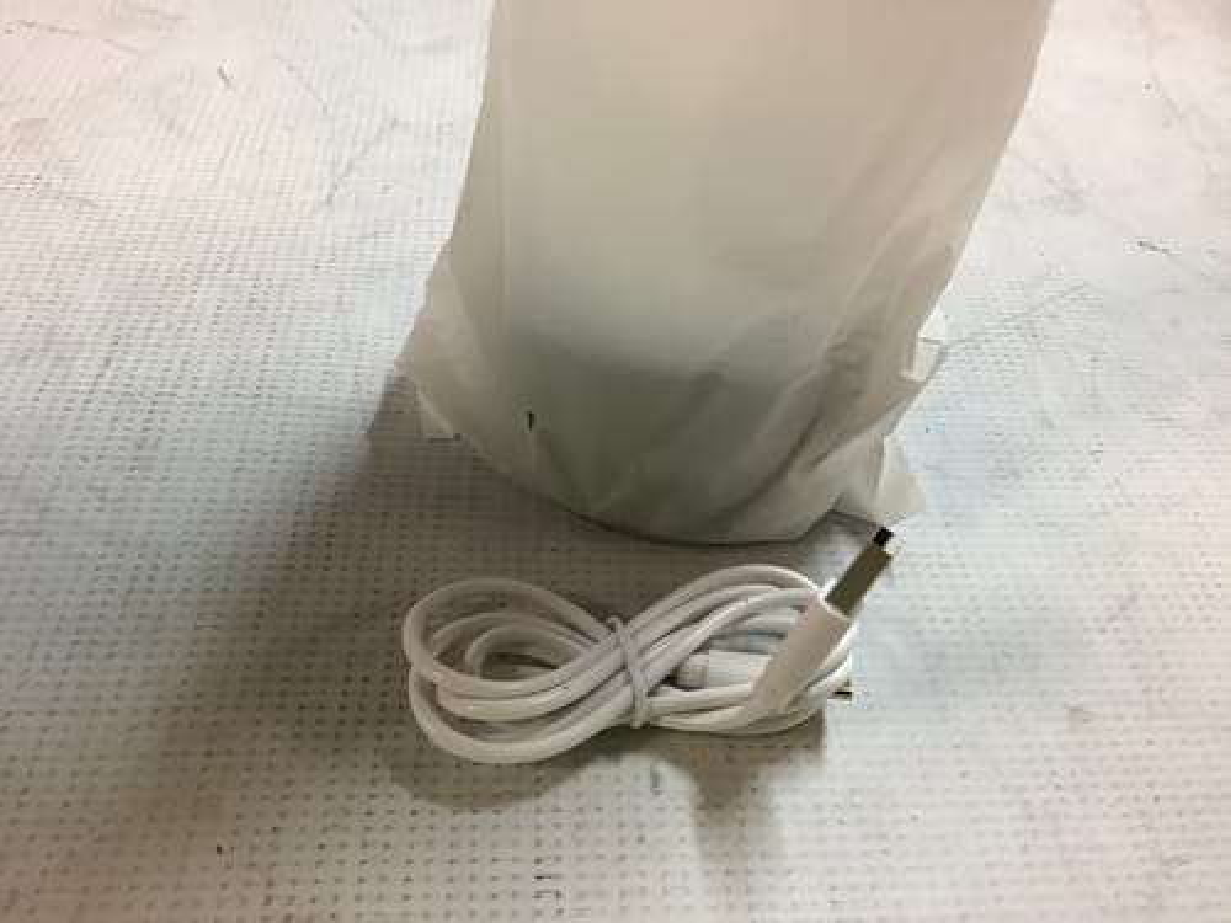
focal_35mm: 31
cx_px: 616
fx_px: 1102
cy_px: 462
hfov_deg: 58.4
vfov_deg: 45.4
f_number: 2.4
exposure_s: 1/50
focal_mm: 3.3
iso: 160
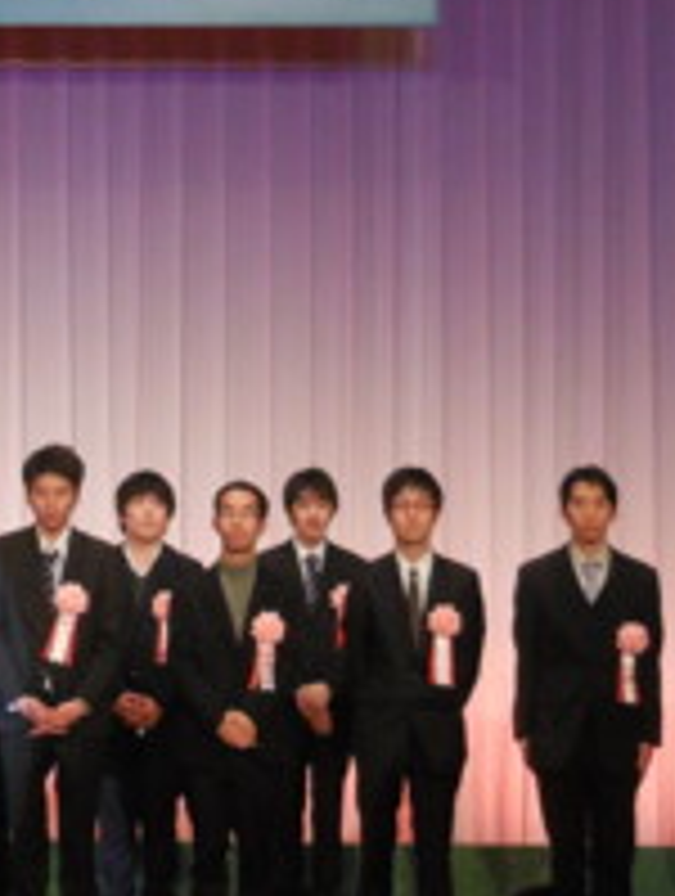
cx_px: 54
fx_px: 3447
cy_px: 250
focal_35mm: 133
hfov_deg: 11.1
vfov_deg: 14.8
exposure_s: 1/160
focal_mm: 9.4
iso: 800
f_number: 4.3
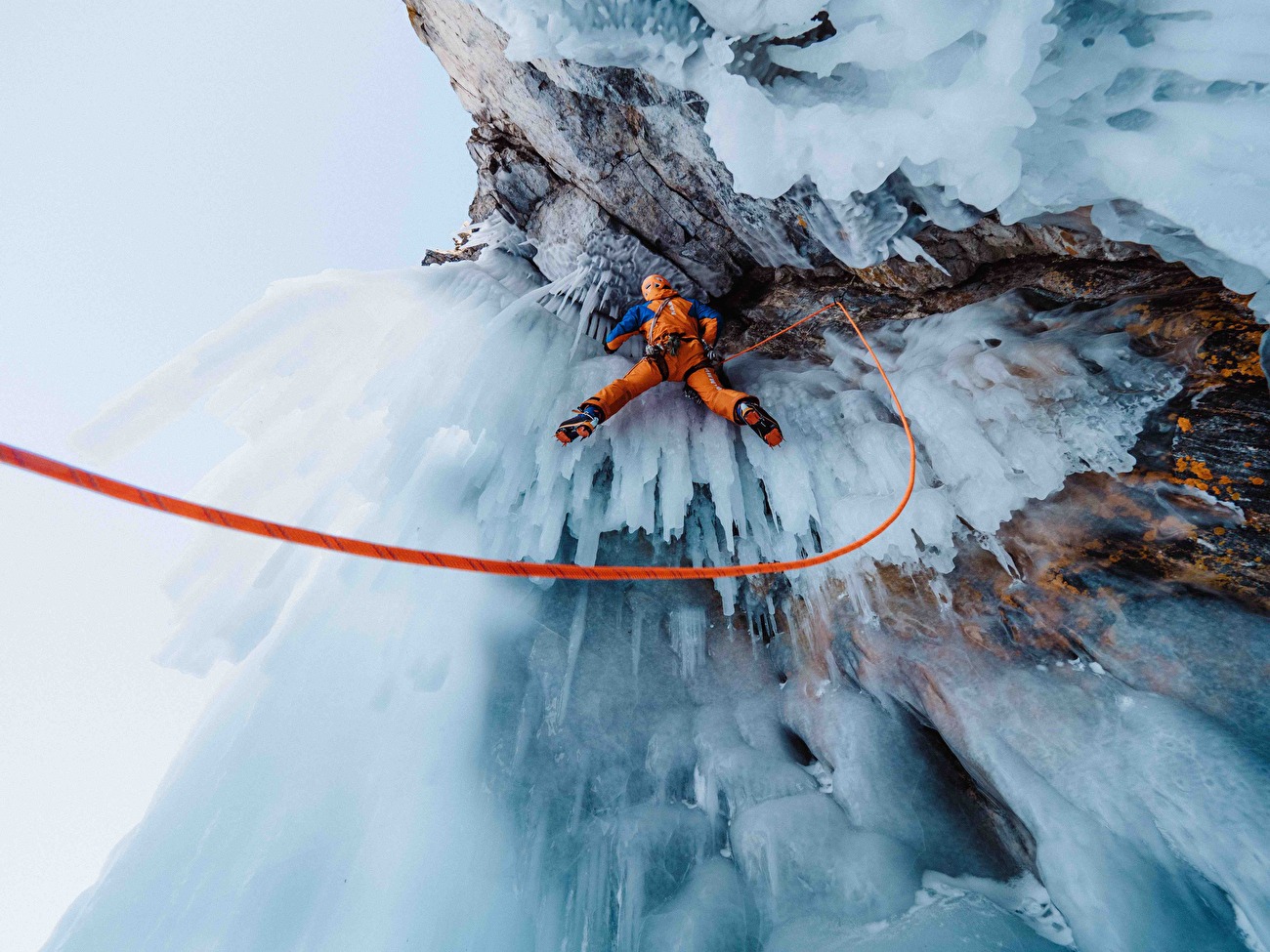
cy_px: 476
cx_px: 635
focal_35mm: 14
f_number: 4
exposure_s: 1/250
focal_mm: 7
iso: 200
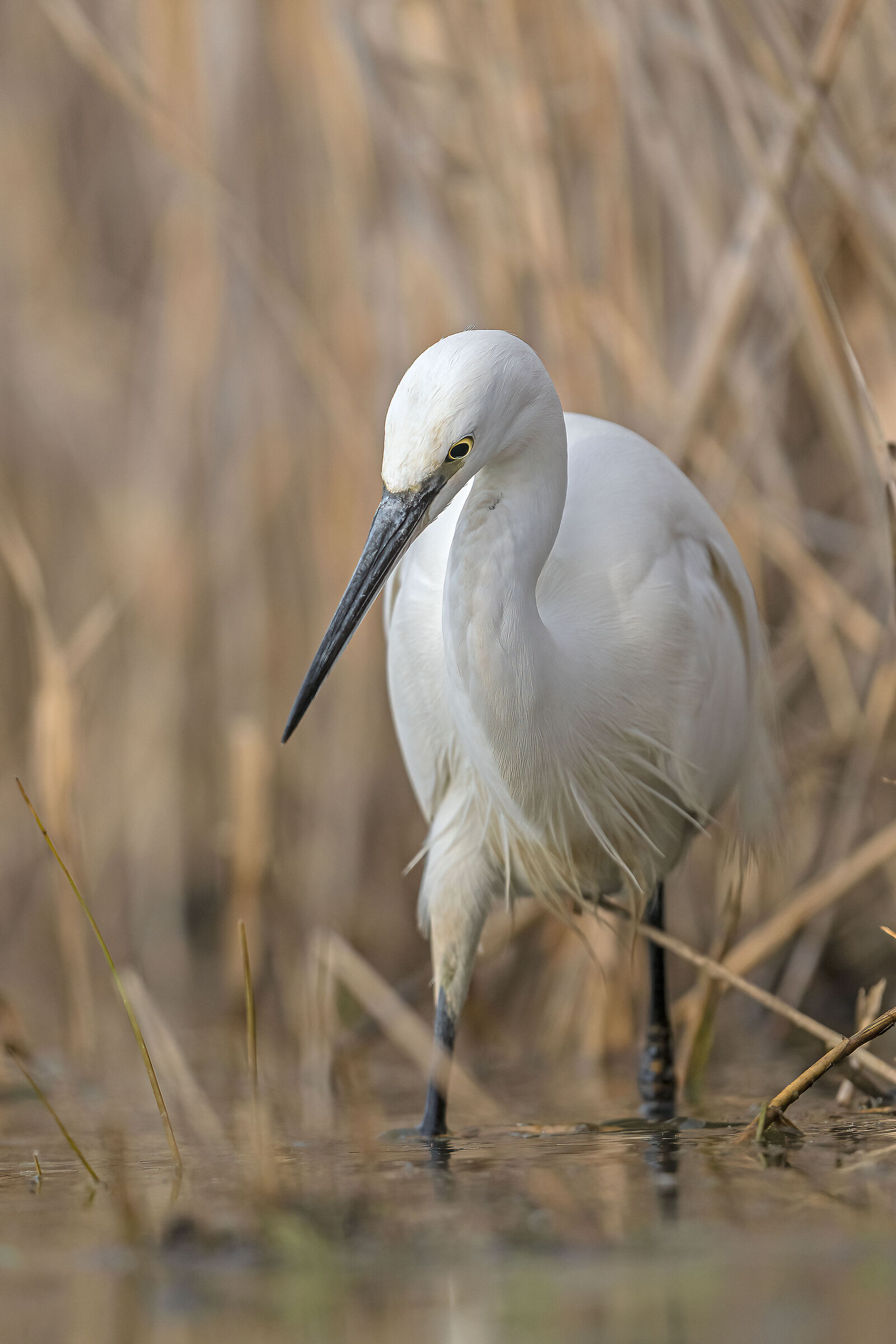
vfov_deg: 2.7
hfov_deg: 1.8
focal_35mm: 750
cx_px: 448
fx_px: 27998
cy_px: 672
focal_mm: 500
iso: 320
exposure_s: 1/2000
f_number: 4
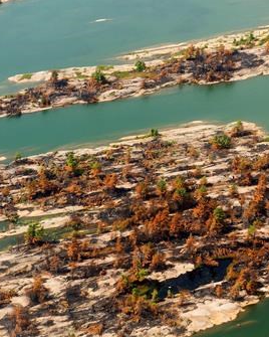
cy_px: 185
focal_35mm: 113
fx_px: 1125
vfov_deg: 17.0
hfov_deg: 13.6
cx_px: 214
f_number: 5.6
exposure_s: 1/1250
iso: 400
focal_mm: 62
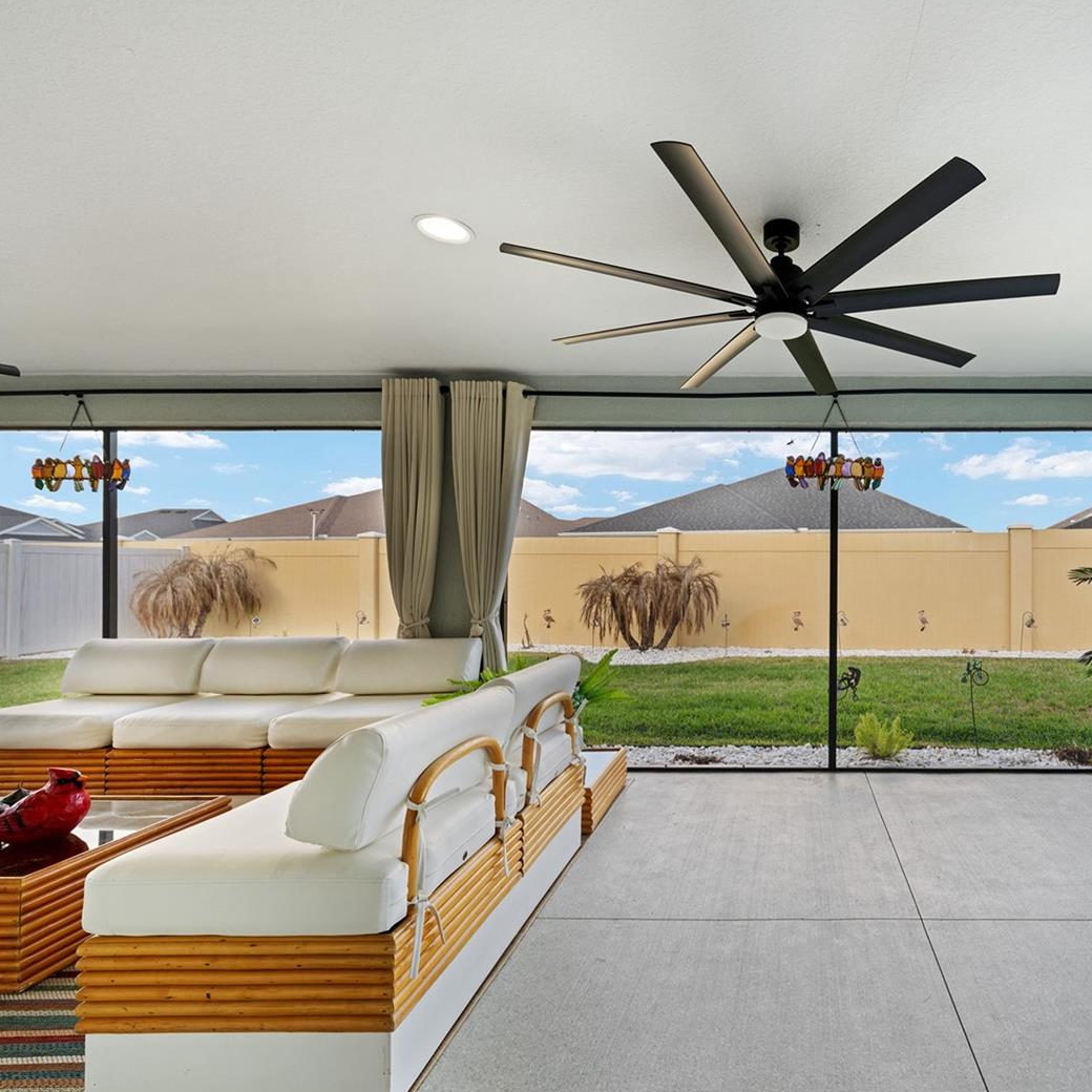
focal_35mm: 17
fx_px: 607
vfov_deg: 84.0
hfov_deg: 79.3
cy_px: 548
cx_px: 781
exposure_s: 1/20
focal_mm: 13
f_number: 8
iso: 320
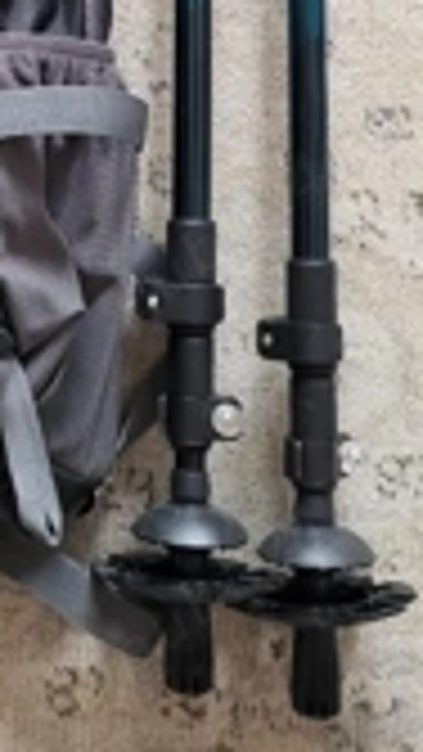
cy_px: -81
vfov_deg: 28.1
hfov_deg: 17.3
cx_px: -4
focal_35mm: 68
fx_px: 1355
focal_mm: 5.4
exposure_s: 1/50.3
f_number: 1.8
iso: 320
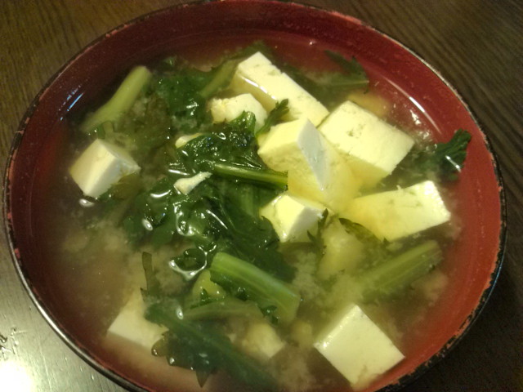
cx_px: 262
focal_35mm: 32
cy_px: 196
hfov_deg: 56.8
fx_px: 483
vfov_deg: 44.2
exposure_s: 1/4.76
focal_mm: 3.3
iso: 102
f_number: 2.8
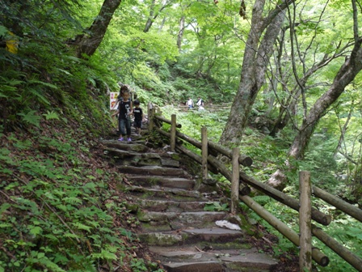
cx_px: 181
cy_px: 136
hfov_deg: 51.4
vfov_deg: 39.7
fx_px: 376
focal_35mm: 36
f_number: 3.9
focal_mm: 18
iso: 200
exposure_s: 1/30
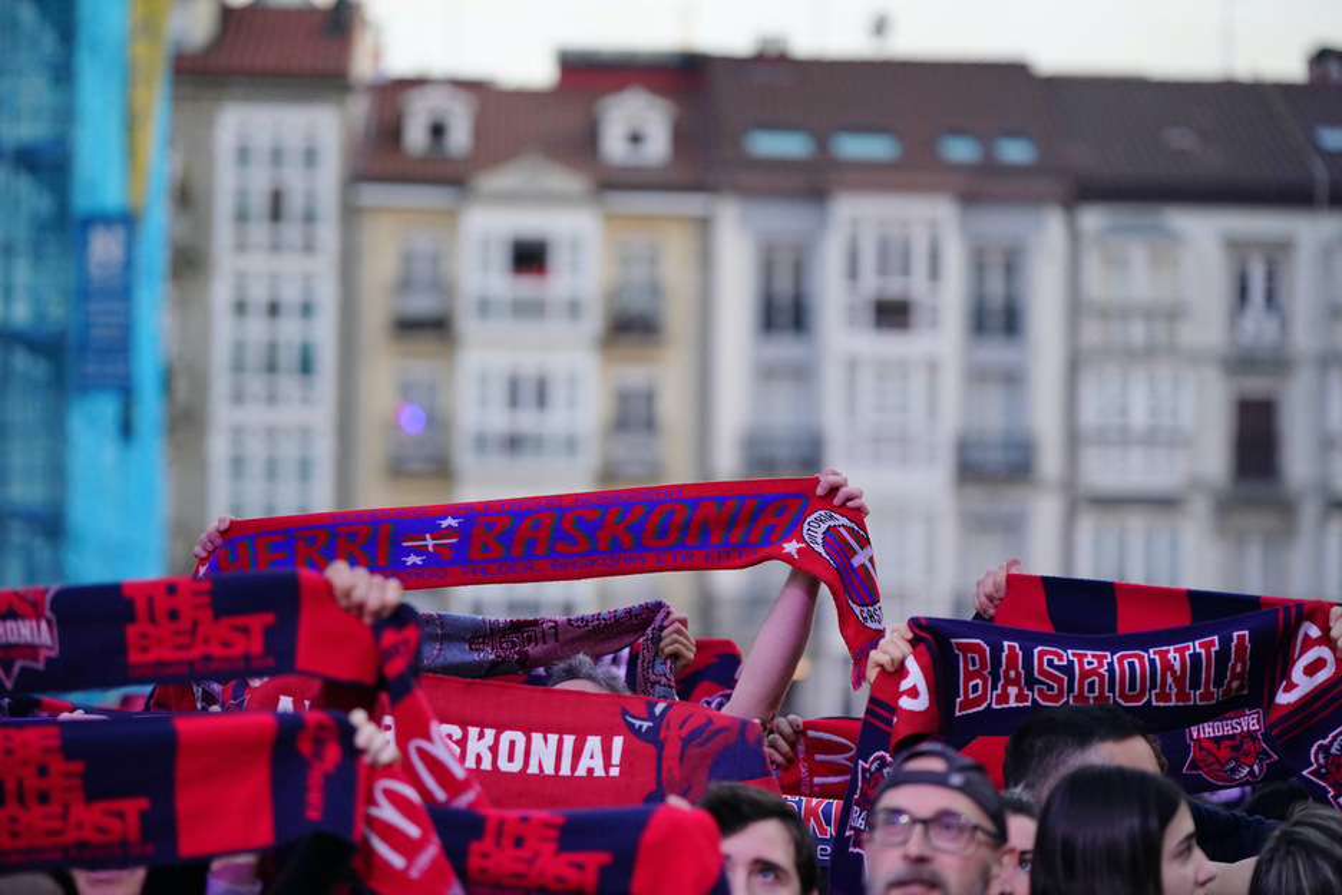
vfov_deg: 10.5
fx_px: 4883
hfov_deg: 15.6
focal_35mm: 131
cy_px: 448
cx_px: 671
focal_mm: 131
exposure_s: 1/1000
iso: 2500
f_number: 2.8
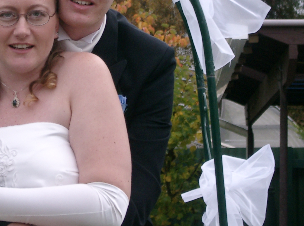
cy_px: 20
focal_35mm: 230
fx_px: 2013
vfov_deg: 6.4
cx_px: 81
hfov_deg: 8.6
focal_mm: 22.8
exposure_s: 1/200
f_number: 4.8
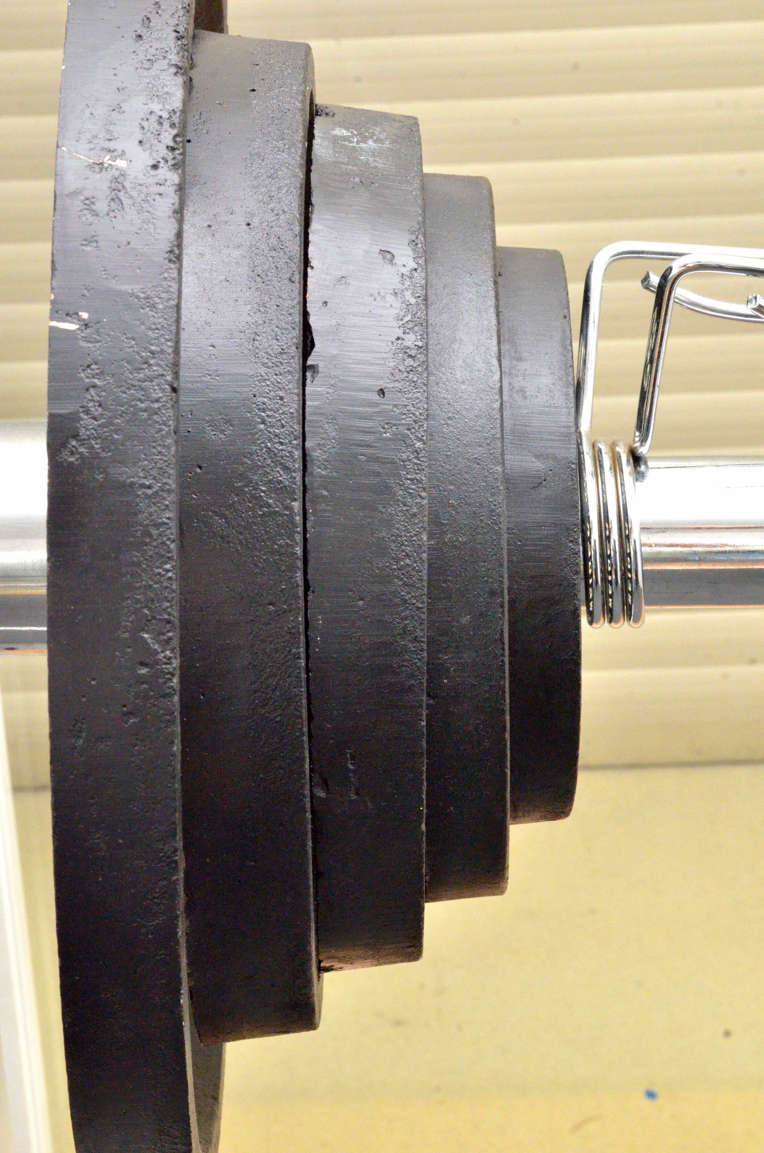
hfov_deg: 13.8
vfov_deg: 20.7
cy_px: 576
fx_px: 3166
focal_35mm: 99
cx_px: 382
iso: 4000
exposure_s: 1/200
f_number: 18
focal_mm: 66
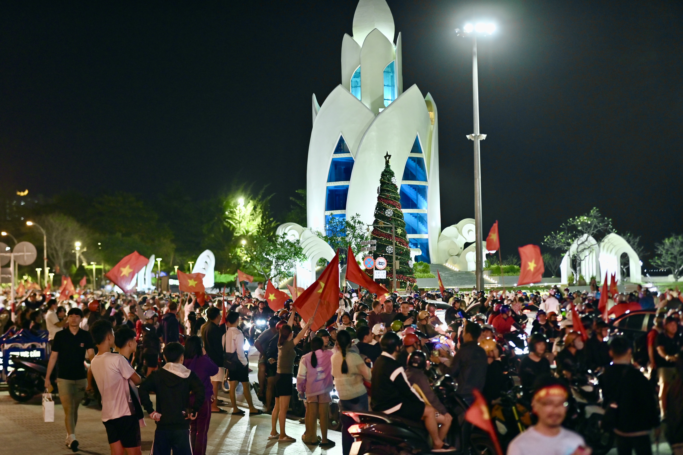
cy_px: 228
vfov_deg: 19.4
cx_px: 342
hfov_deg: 28.9
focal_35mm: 70
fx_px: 1328
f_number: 2.8
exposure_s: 1/125
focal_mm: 70
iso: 1600
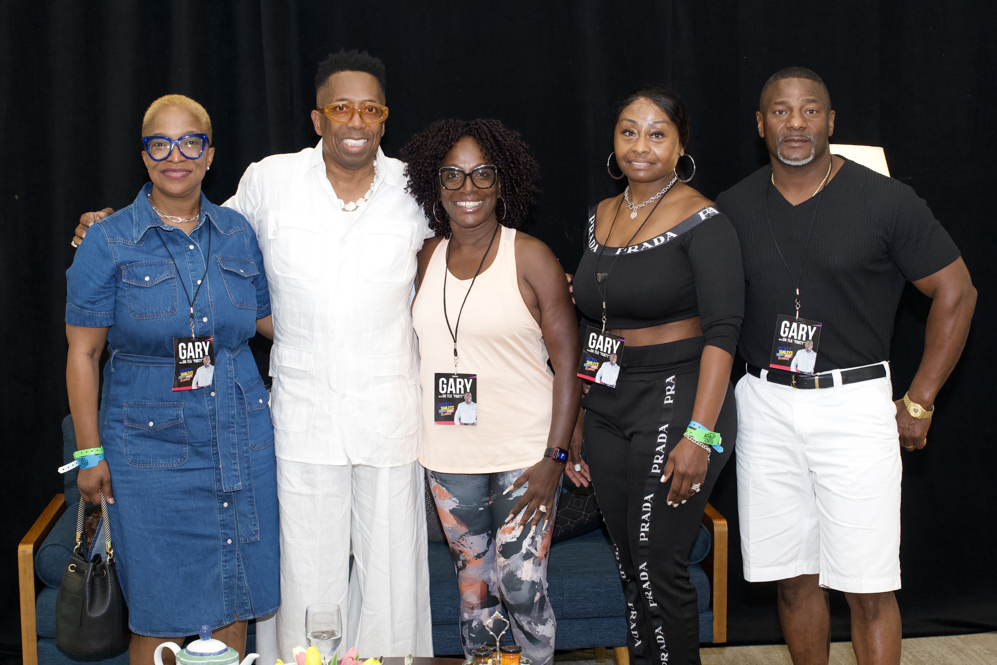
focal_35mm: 53
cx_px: 507
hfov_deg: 37.5
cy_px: 329
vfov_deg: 25.5
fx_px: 1468
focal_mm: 35
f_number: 4.5
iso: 2000
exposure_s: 1/250
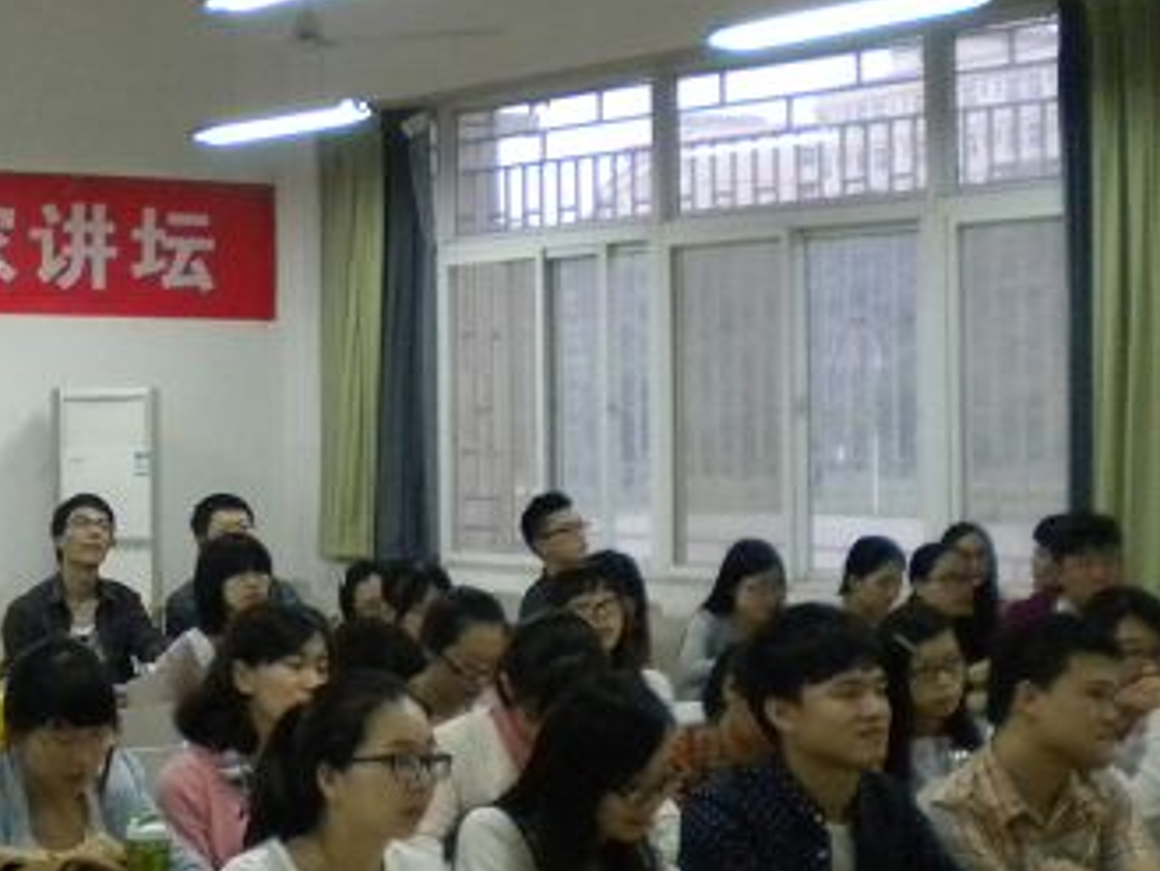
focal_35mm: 85
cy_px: 416
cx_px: -42
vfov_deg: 17.4
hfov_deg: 22.0
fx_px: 2849
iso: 400
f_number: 3.1
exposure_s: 1/59.2
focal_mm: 6.3
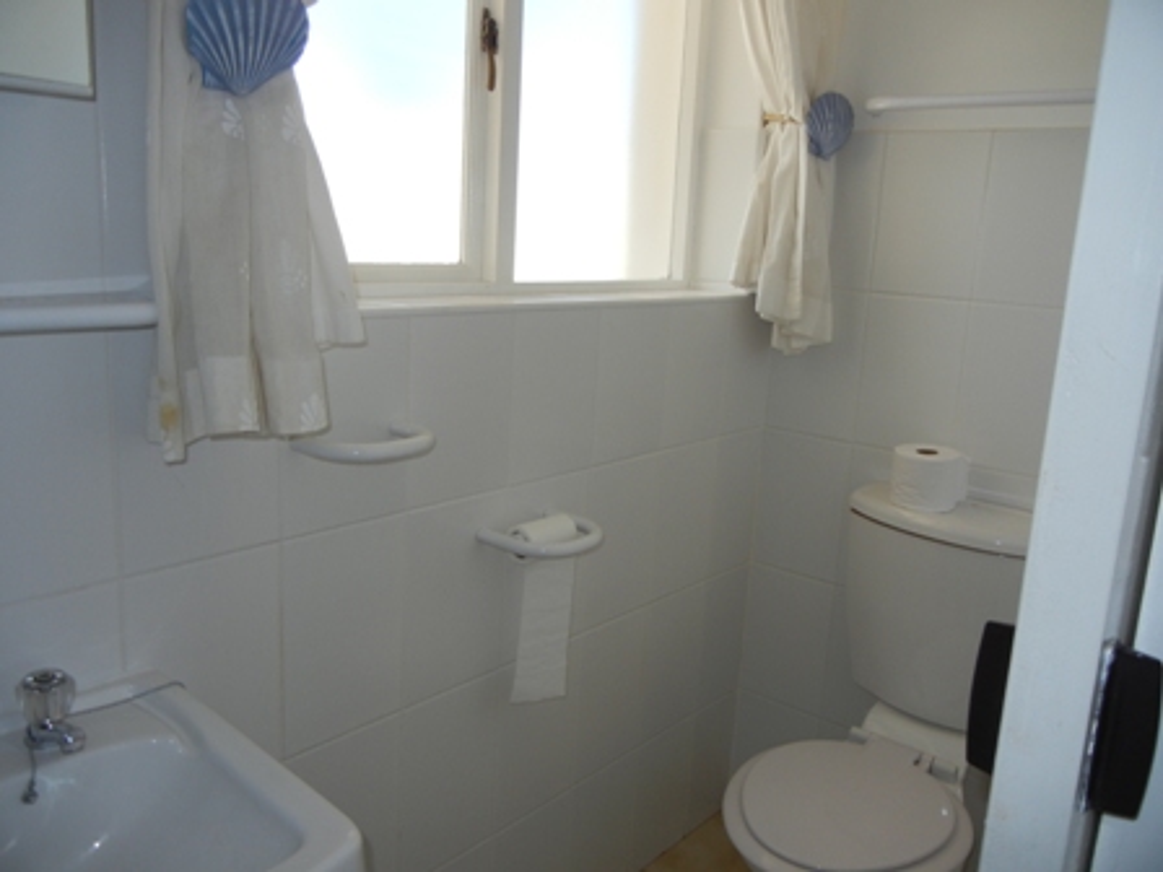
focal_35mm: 30
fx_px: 1008
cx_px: 582
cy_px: 436
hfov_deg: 60.0
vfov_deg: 46.8
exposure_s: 1/296
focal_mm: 5.4
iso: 160
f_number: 3.5
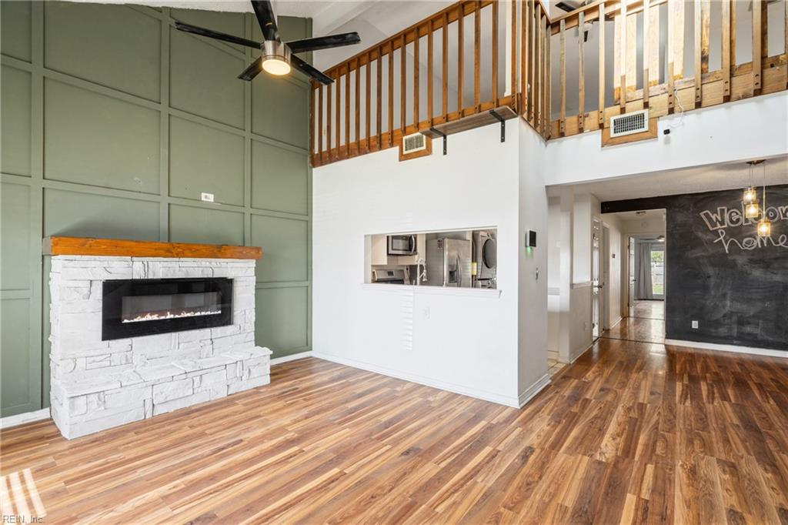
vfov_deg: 73.7
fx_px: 350
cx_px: 394
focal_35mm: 16
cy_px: 262
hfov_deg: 96.8
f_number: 8
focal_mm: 16
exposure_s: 1/5
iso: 400
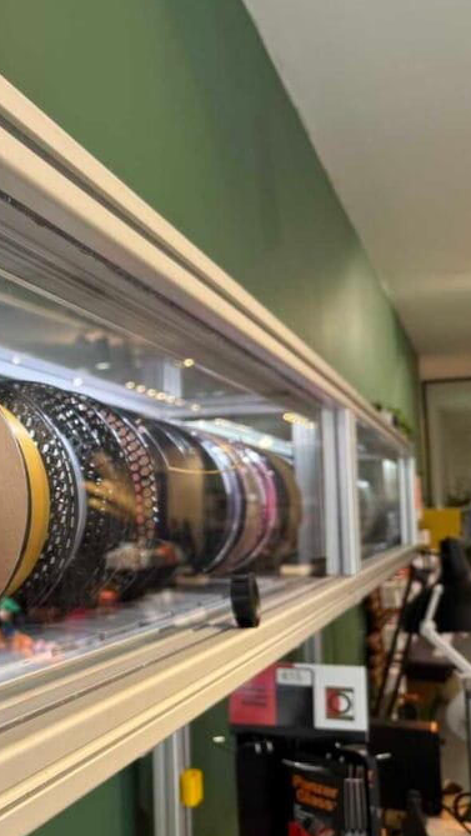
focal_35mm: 40
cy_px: 449
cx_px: -135
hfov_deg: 25.7
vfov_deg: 50.4
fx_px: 887
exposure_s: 1/77
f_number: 1.78
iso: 100
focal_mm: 6.76
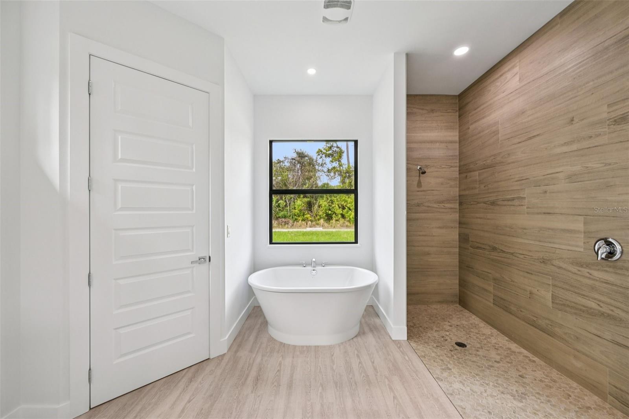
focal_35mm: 14
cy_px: 210
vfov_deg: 81.2
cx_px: 314
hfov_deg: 104.3
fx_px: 245
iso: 400
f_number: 8
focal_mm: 14
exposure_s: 1/200
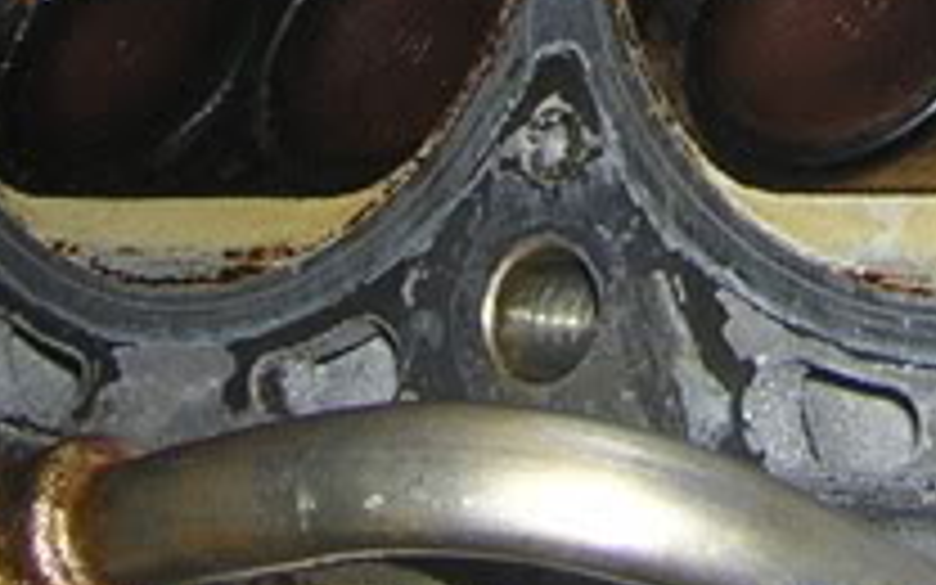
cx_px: 972
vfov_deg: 8.7
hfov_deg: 14.0
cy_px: -374
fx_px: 3750
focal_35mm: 147
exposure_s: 1/60.1
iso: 100
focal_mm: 4.7
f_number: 5.2
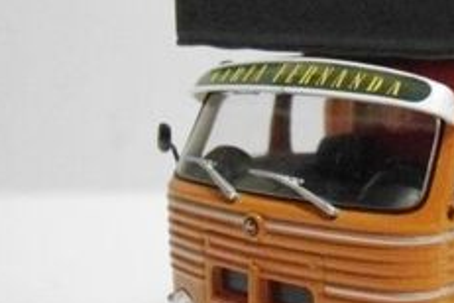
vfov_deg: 20.3
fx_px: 845
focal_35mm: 67
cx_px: 462
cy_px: 195
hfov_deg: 28.1
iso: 1600
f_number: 3
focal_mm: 5.6
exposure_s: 1/80
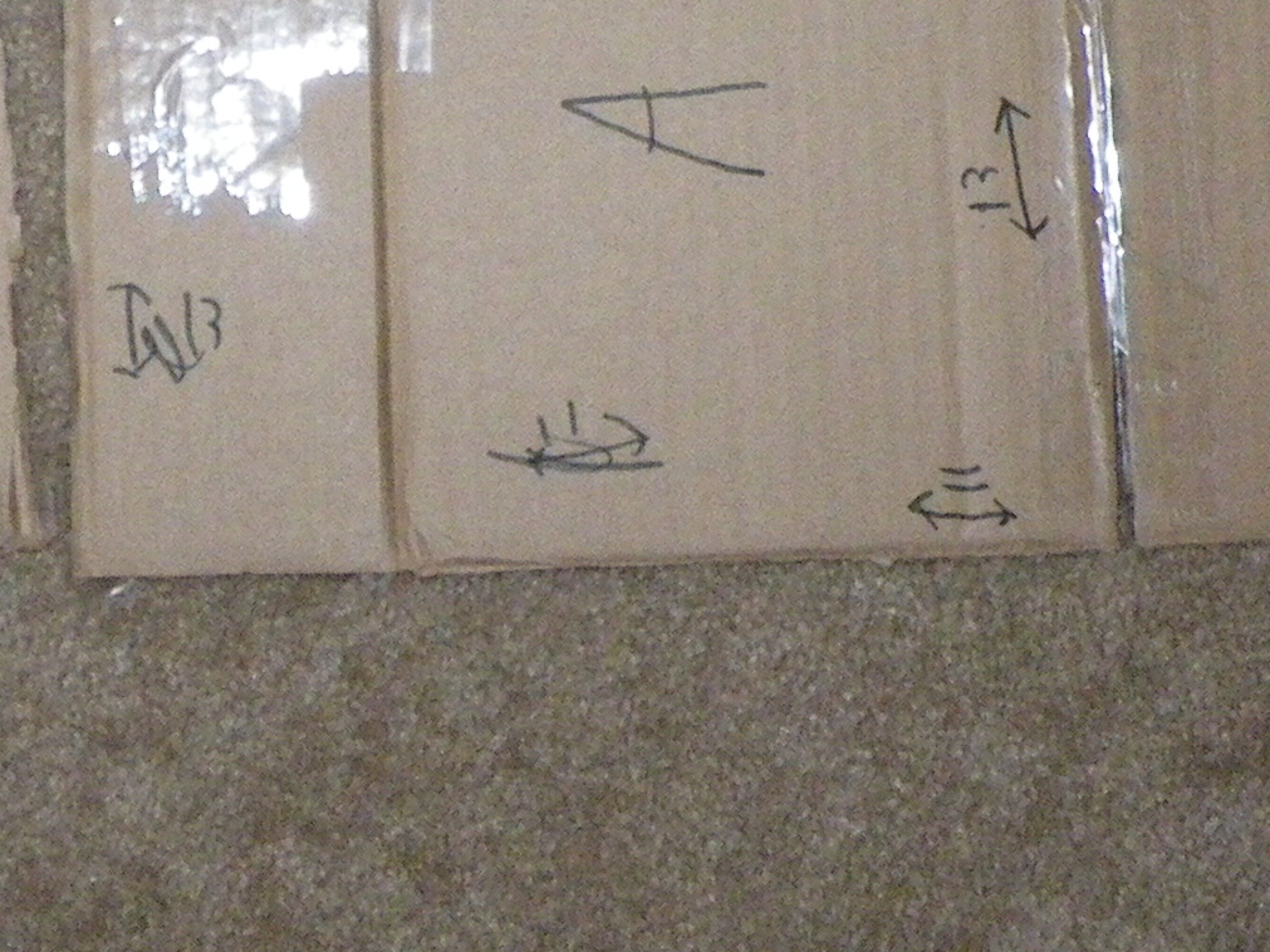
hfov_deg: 19.3
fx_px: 3705
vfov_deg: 13.3
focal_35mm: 101
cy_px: -718
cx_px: 288
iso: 400
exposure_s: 1/50
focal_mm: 5
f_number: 3.5
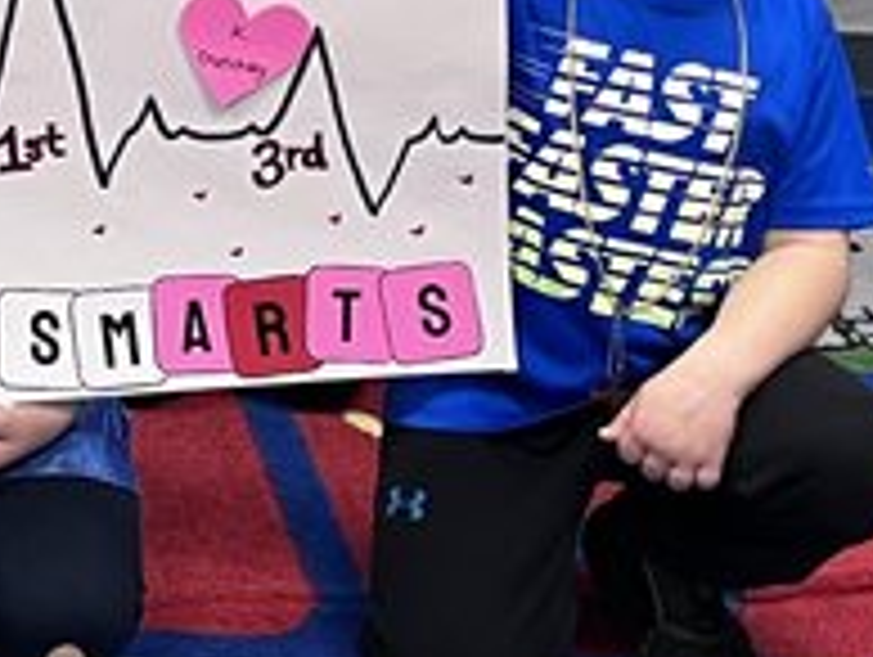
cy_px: -580
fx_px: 3459
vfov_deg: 10.2
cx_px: -792
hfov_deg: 12.8
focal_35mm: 137
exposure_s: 1/60
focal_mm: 5.1
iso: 100
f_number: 1.6
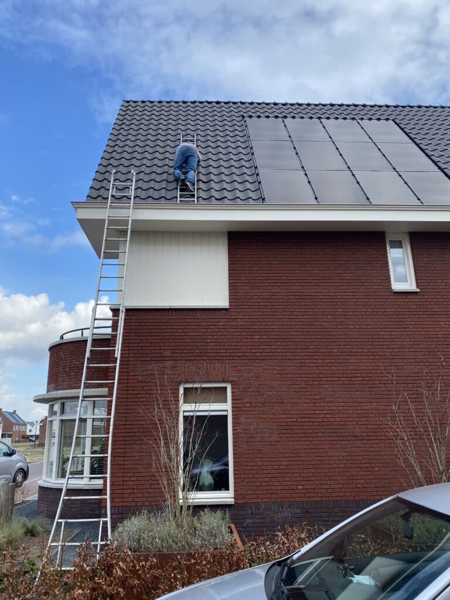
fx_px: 451
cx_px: 225
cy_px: 300
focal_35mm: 26
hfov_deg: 53.1
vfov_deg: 67.3
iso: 32
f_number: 1.8
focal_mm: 4.25
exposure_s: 1/1218
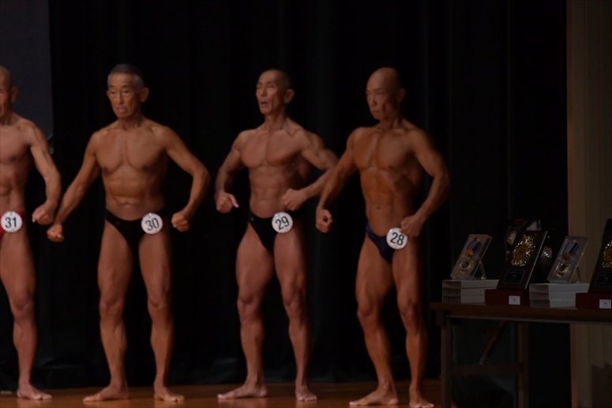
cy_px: 204
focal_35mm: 315
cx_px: 306
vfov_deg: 4.4
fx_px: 5352
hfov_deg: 6.5
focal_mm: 210
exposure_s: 1/400
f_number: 5.6
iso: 5000
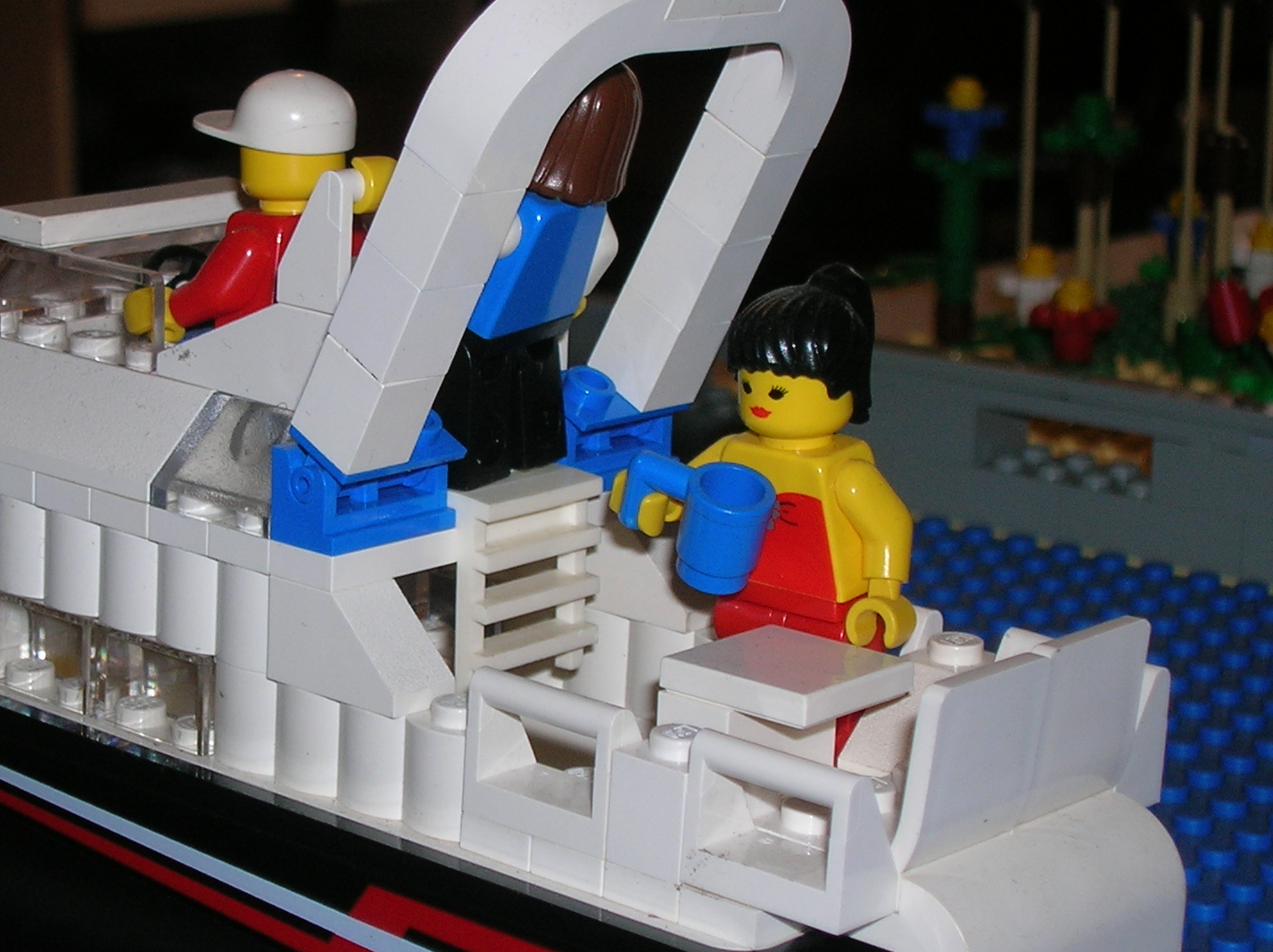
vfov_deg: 15.9
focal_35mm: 93
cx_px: 357
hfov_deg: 21.0
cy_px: 505
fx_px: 3417
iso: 50
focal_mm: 9.7
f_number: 3.5
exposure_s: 1/60.1
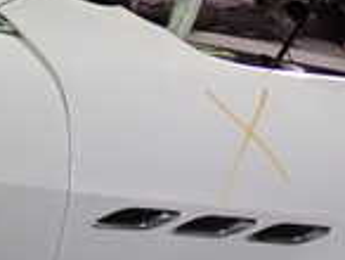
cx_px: -362
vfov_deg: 11.9
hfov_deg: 13.5
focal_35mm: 123
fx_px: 1228
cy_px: 286
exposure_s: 1/60
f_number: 2.3
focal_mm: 5.4
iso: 200
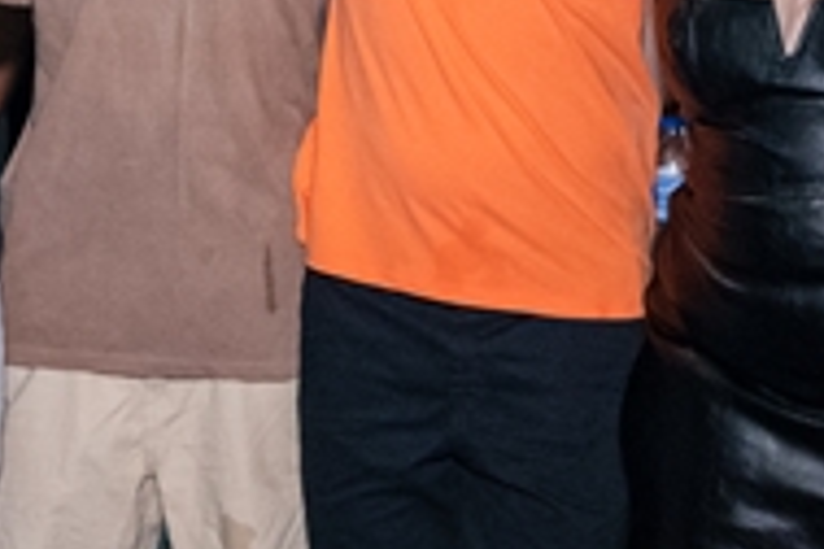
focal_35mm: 141
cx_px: -98
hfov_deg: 14.2
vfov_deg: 9.7
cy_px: 148
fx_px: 3227
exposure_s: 1/125
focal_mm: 24
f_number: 3.2
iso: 2500
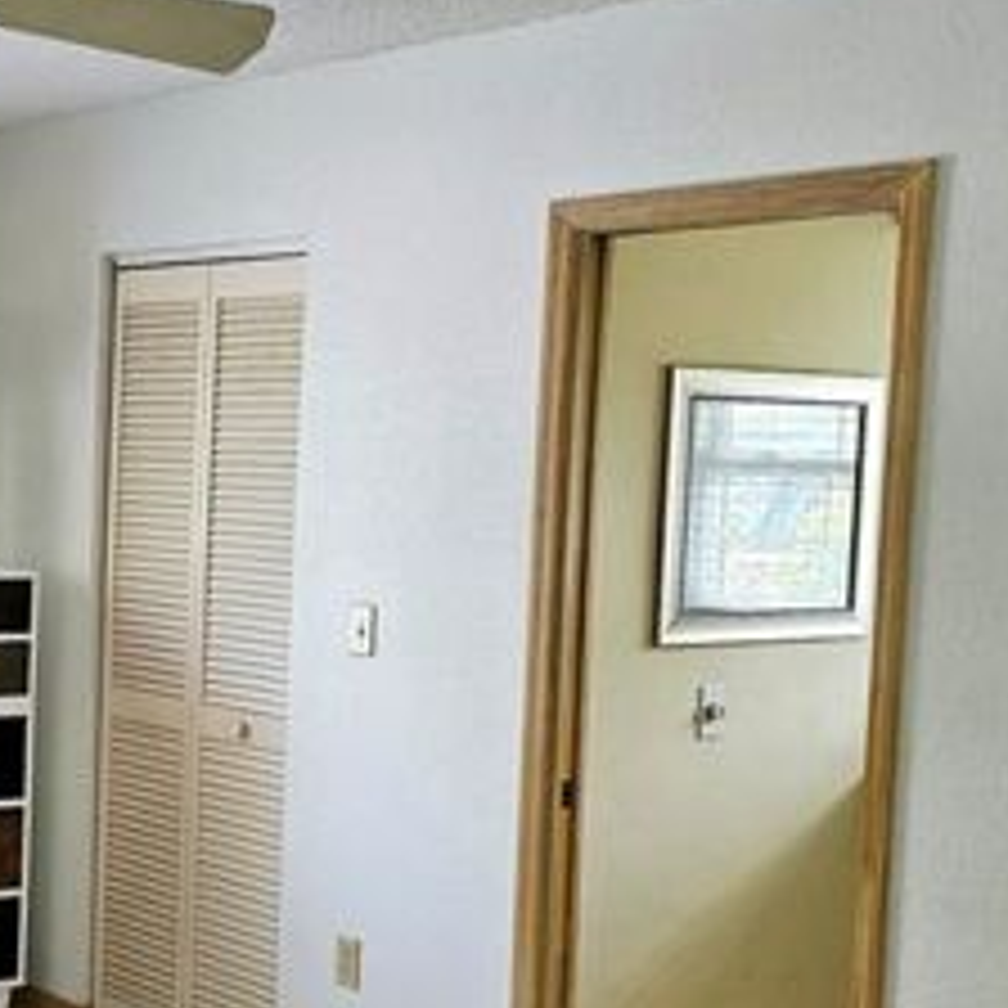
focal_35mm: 64
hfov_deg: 25.2
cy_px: 621
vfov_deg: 26.8
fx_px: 2108
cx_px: -65
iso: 80
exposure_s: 1/120
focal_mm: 6.3
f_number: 1.7
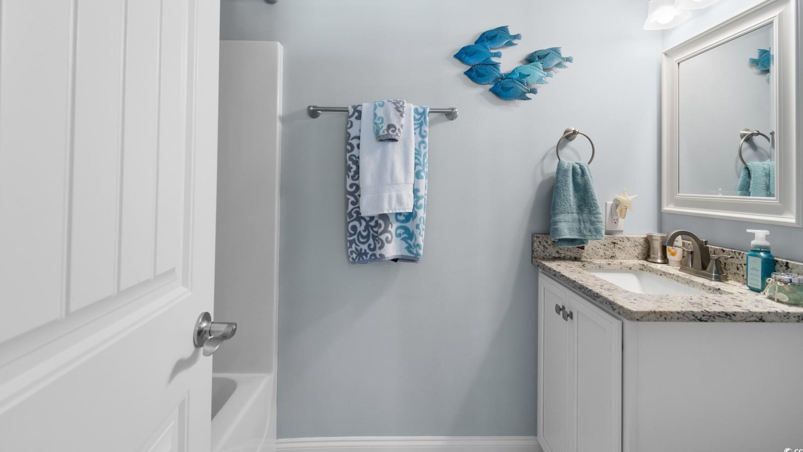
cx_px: 408
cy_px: 183
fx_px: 341
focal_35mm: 16
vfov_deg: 66.5
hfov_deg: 99.4
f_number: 5
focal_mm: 10
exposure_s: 1/3
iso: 100
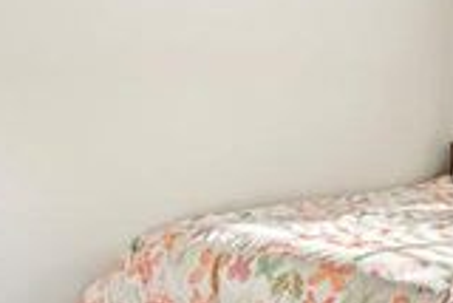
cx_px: 374
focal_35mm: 47
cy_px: 119
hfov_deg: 39.9
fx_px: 592
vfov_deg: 28.6
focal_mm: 15
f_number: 8
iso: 800
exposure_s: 1/40
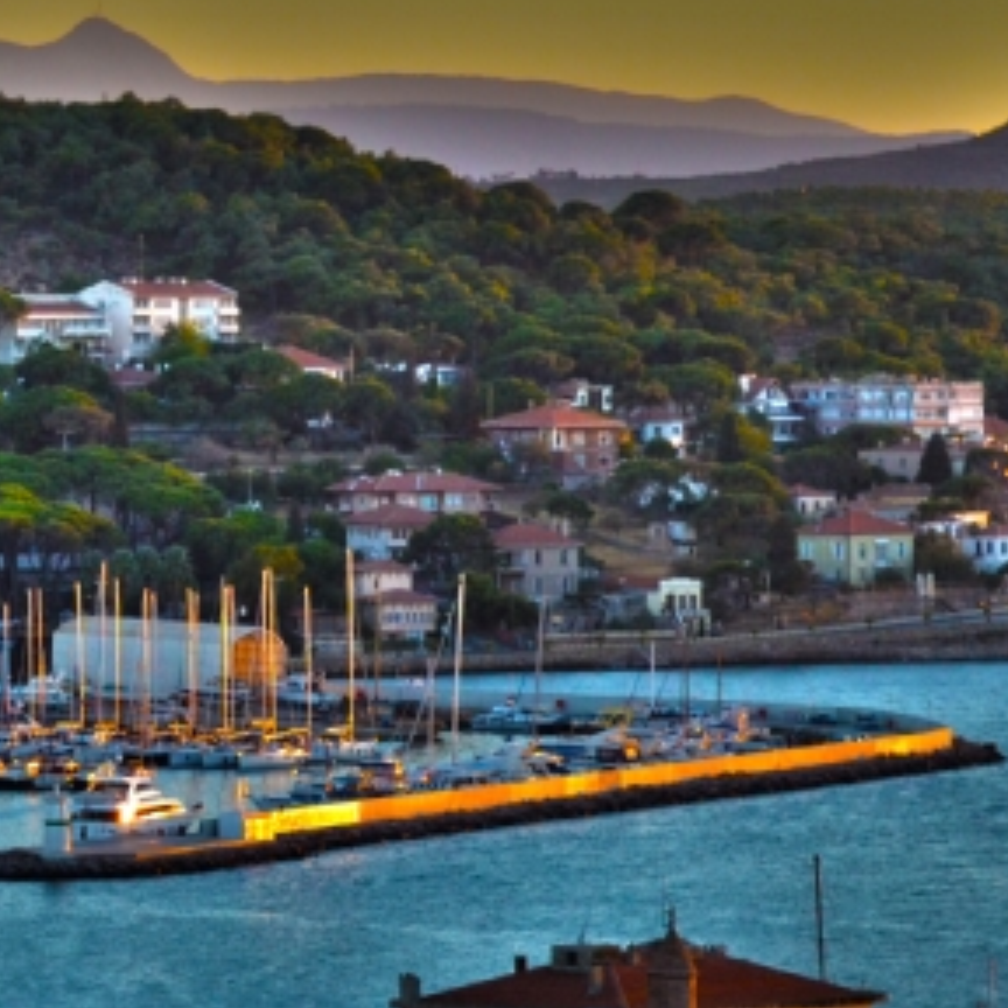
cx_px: -172
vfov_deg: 5.5
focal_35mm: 317
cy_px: 656
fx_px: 10444
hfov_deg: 5.5
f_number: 5
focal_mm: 70
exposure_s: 1/400
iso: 800
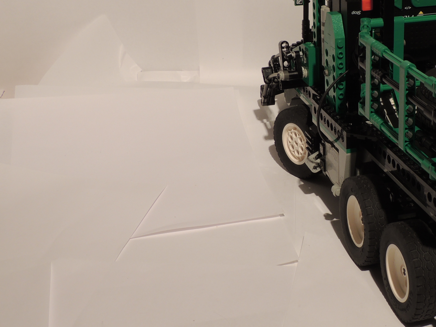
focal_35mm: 67
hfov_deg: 28.3
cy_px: 149
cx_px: 357
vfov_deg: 21.9
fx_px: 844
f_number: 6.6
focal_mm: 7.1
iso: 100
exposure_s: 1/2.5
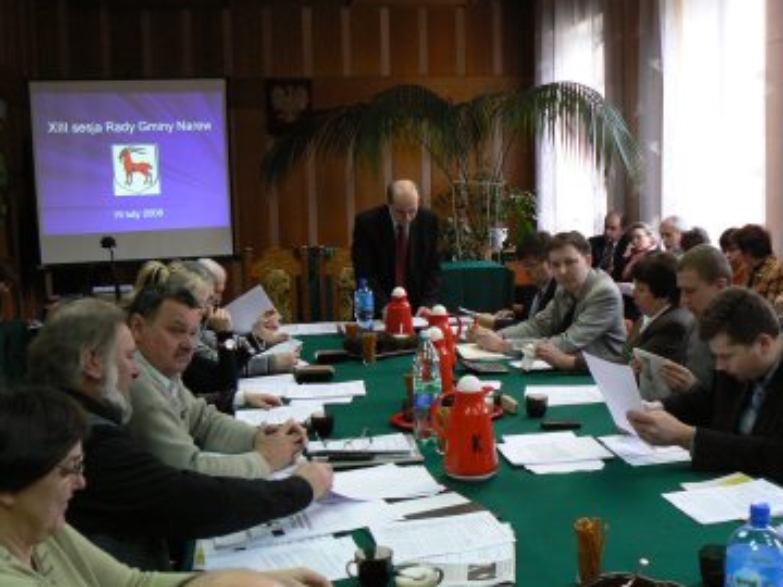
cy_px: 304
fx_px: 905
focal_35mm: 40
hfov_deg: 46.7
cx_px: 431
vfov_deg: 36.0
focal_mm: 6
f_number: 2.8
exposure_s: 1/25
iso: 200
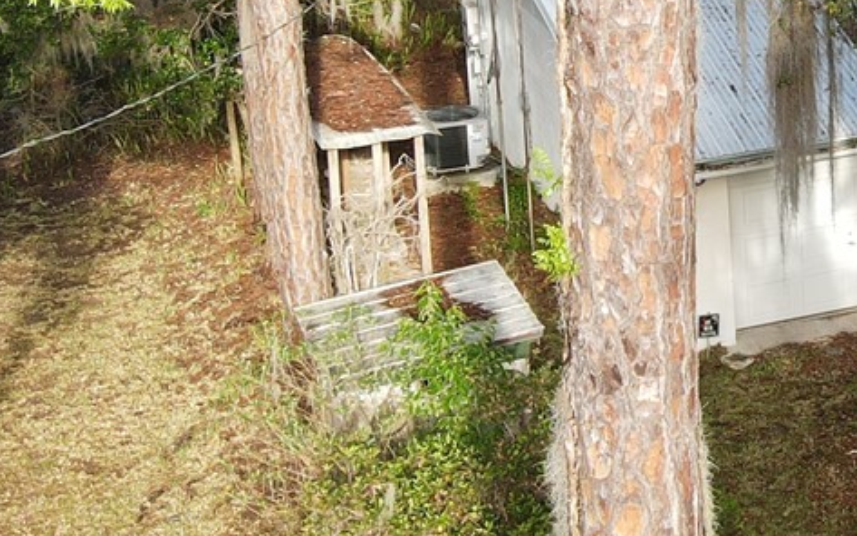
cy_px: -7
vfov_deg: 14.9
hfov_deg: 21.7
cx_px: 1112
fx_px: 2009
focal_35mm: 86
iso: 100
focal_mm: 4.5
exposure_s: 1/90
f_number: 2.8
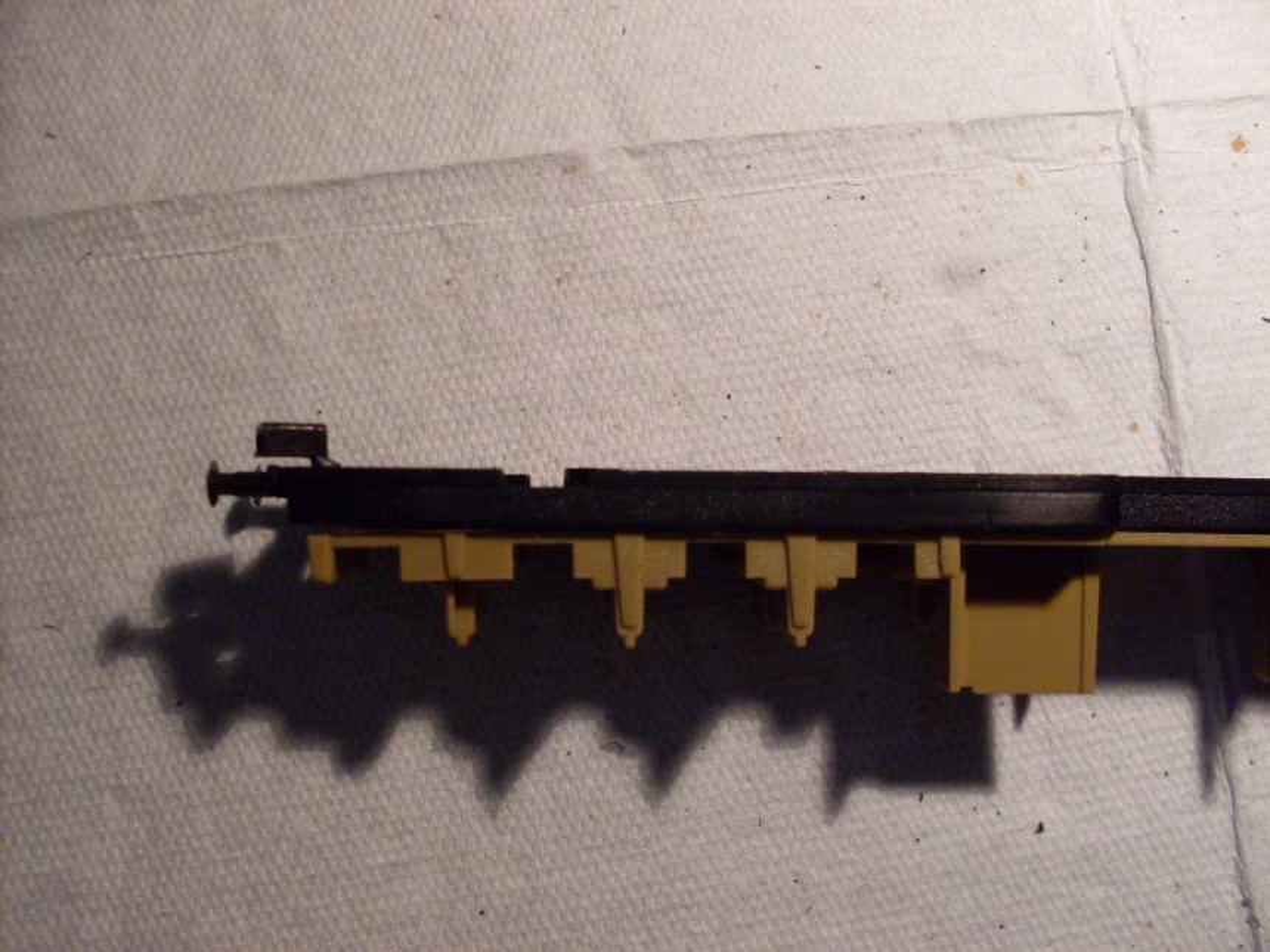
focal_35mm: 38
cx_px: 635
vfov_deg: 37.7
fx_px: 1394
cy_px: 476
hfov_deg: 49.0
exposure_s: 1/30
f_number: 2.8
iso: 200
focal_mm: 6.3
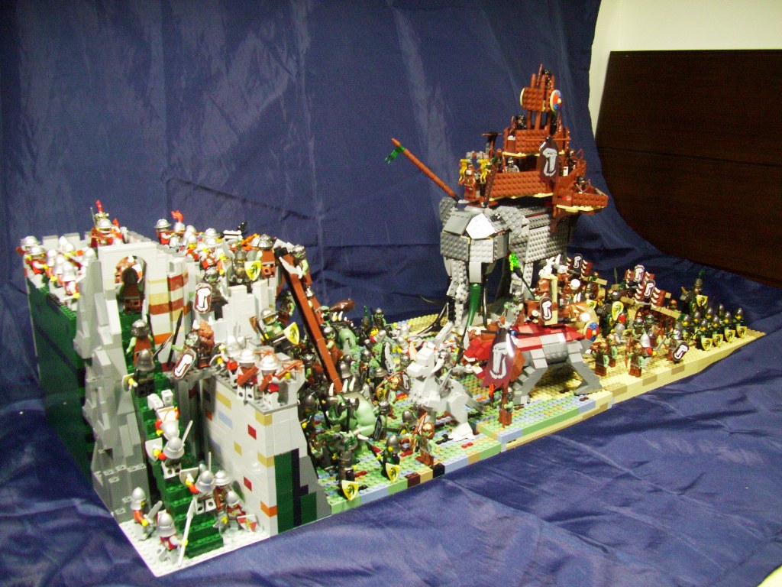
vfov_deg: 44.2
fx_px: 723
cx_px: 391
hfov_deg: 56.8
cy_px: 294
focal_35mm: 32
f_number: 2.9
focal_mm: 5.7
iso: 160
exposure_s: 1/8
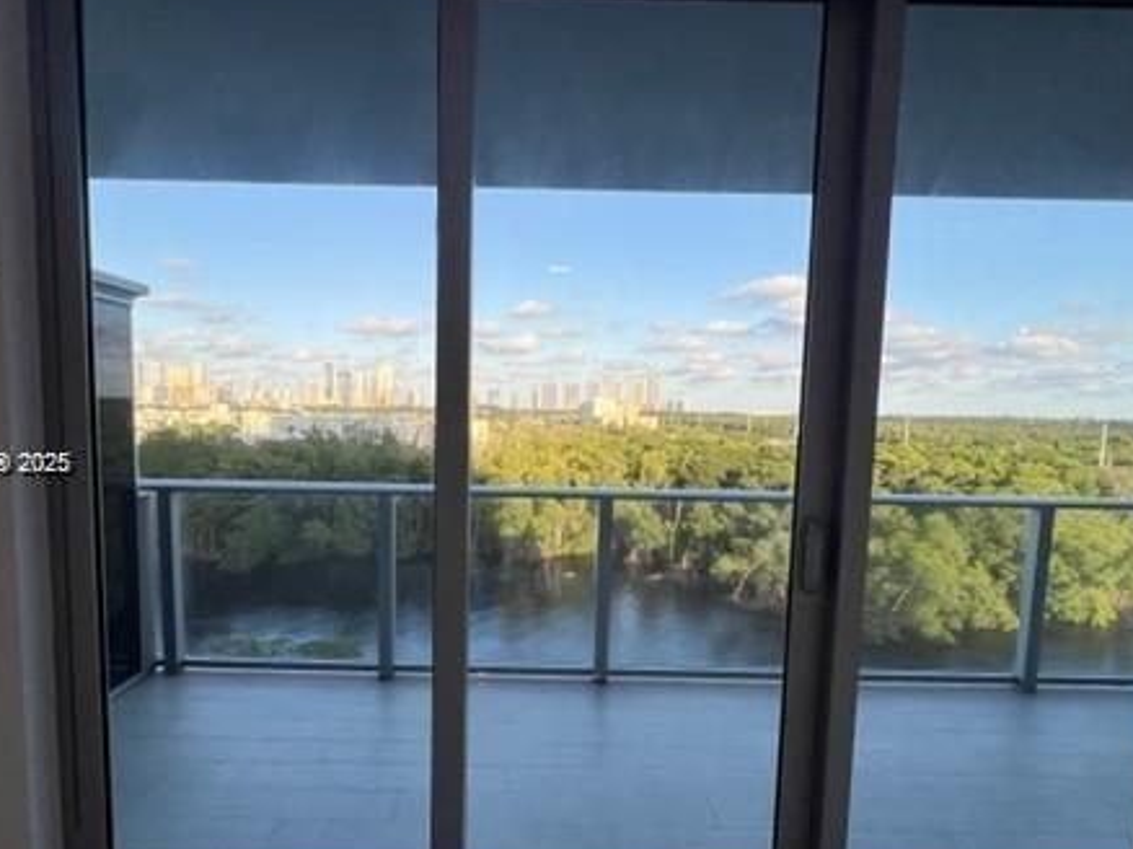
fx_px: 622
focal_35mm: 19
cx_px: 541
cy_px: 466
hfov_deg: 84.6
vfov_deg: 68.5
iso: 32
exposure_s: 1/181
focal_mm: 1.57
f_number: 1.8
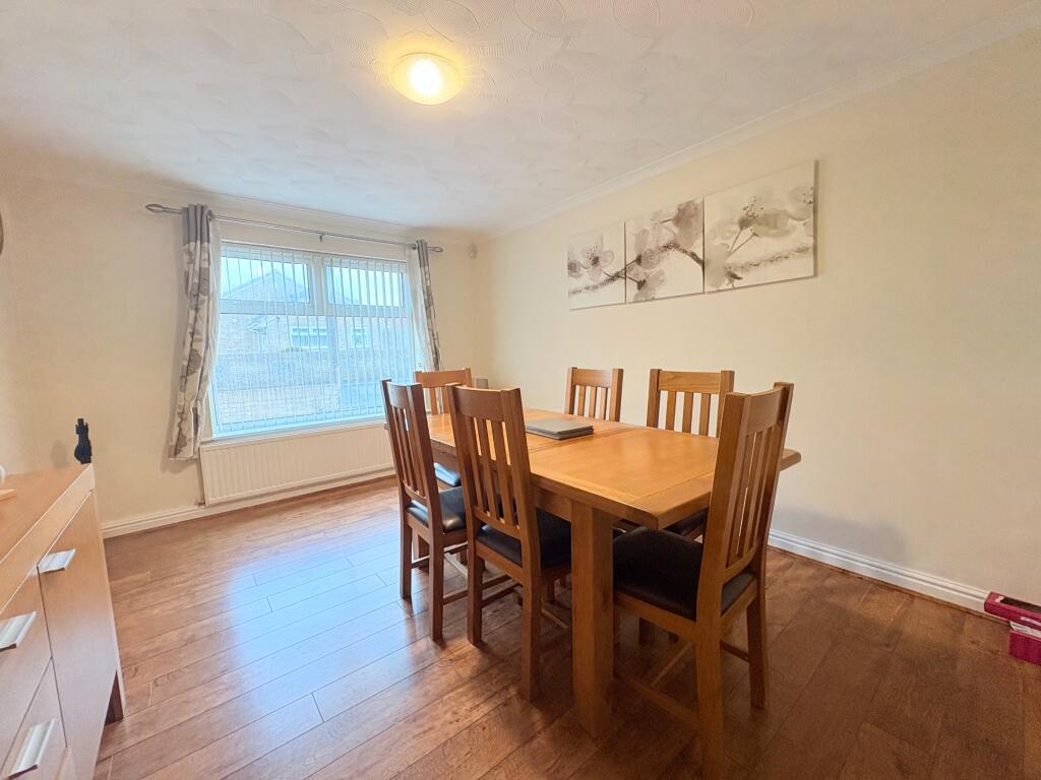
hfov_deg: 102.1
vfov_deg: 85.7
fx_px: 421
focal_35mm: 14
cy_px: 390
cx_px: 520
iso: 200
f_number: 2.2
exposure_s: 1/50
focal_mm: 2.22
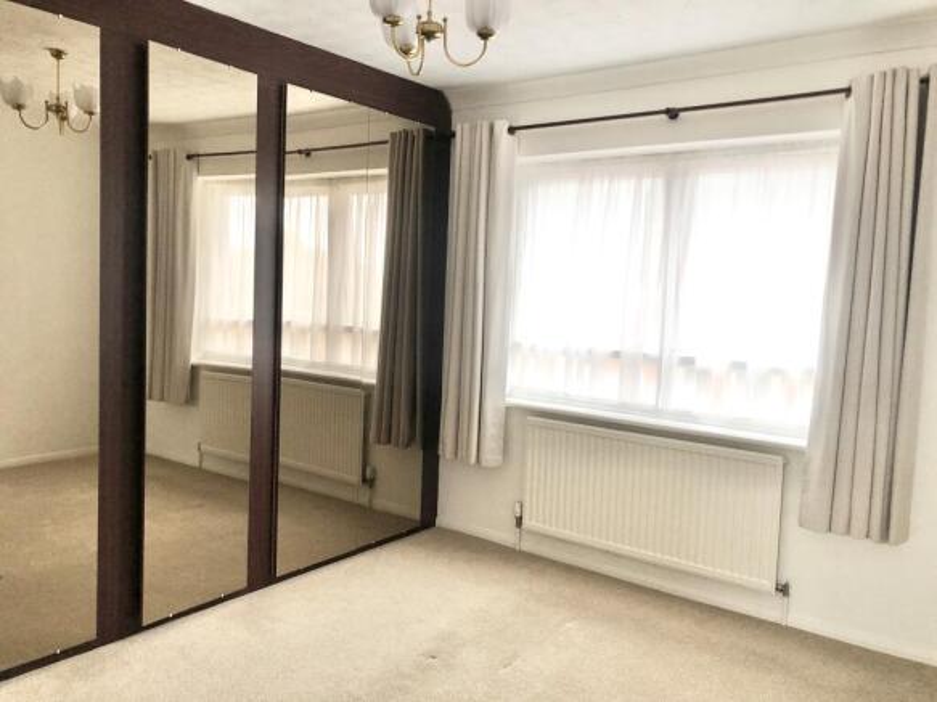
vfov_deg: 49.7
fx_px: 758
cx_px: 468
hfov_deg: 63.5
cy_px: 351
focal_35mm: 28
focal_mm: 3.99
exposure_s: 1/25
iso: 40
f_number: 1.8
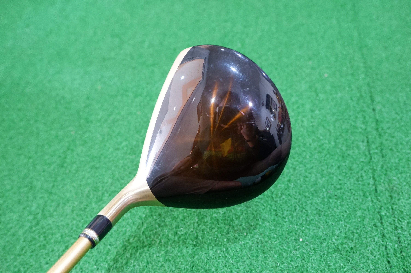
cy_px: 136
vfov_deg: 37.8
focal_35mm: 35
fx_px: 399
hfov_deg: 54.5
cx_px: 206
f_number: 4.4
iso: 3200
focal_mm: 23.5
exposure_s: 1/17
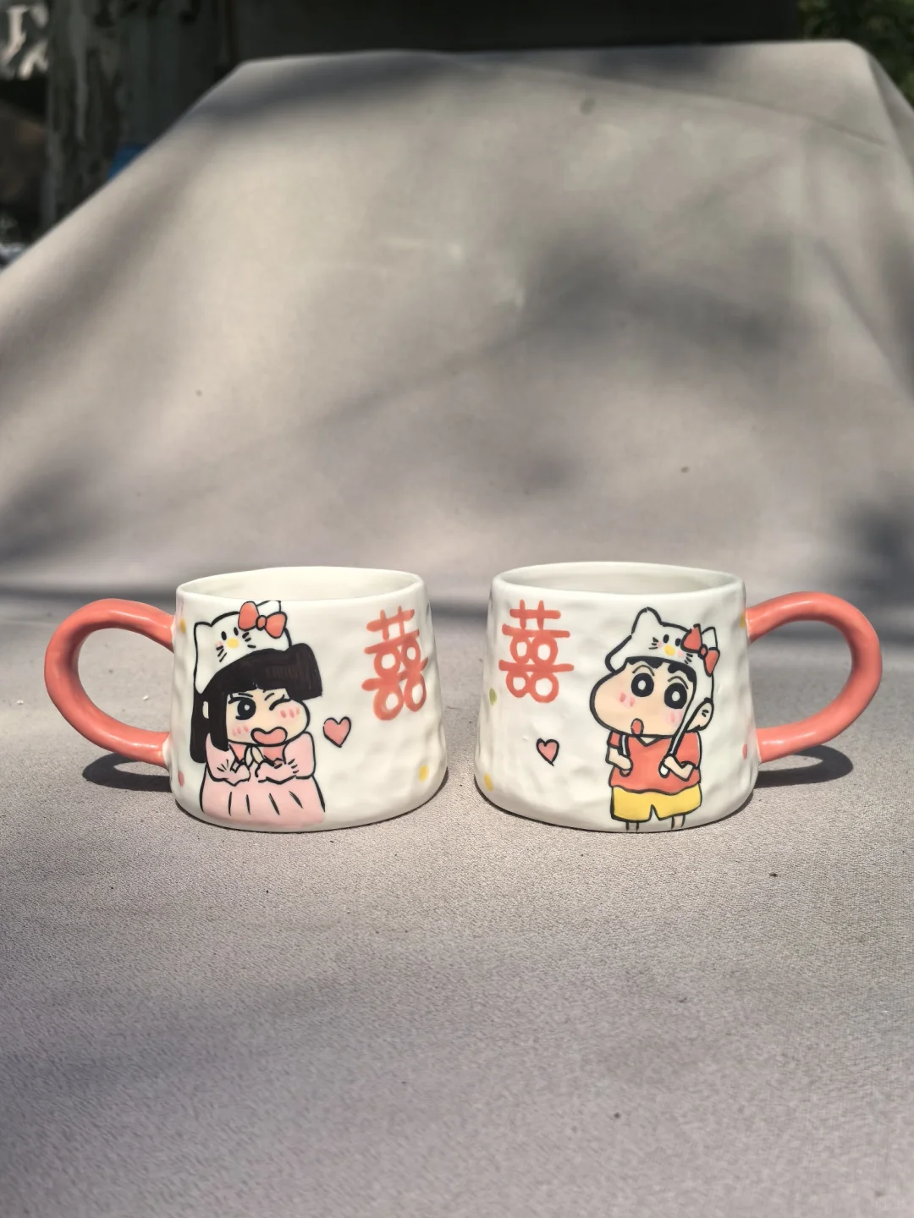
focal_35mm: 36
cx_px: 457
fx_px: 1267
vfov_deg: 51.4
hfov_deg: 39.7
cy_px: 609
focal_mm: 5.75
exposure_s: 1/4739
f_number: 2
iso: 50
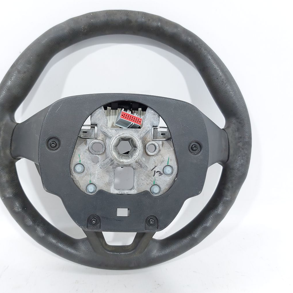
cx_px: 126
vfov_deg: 55.6
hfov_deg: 55.4
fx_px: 278
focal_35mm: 29
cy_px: 143
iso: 100
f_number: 1.8
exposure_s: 1/50
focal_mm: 5.23
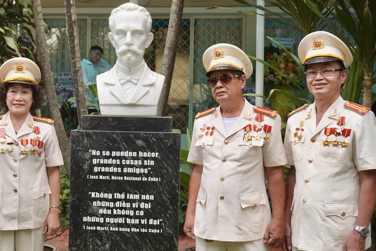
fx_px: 561
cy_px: 118
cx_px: 111
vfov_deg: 25.2
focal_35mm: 54
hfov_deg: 36.5
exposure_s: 1/160
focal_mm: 25
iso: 250
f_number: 4.5
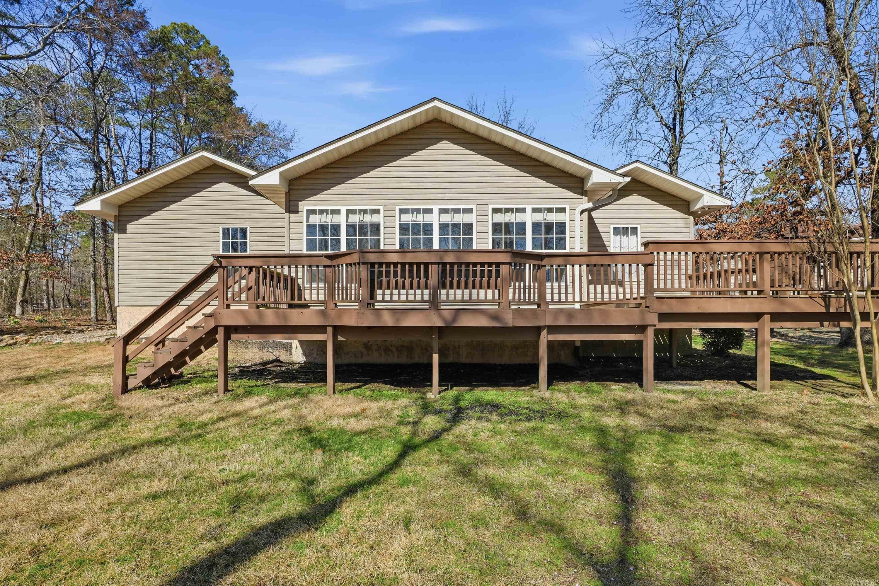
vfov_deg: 77.3
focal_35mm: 15
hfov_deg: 100.4
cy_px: 293
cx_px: 440
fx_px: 366
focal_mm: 10
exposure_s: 1/1600
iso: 250
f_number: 9
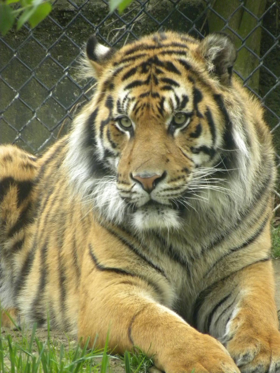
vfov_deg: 3.2
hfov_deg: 2.4
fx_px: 6730
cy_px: 186
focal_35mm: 624
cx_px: 140
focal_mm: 110.4
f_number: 5
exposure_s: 1/131
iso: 400
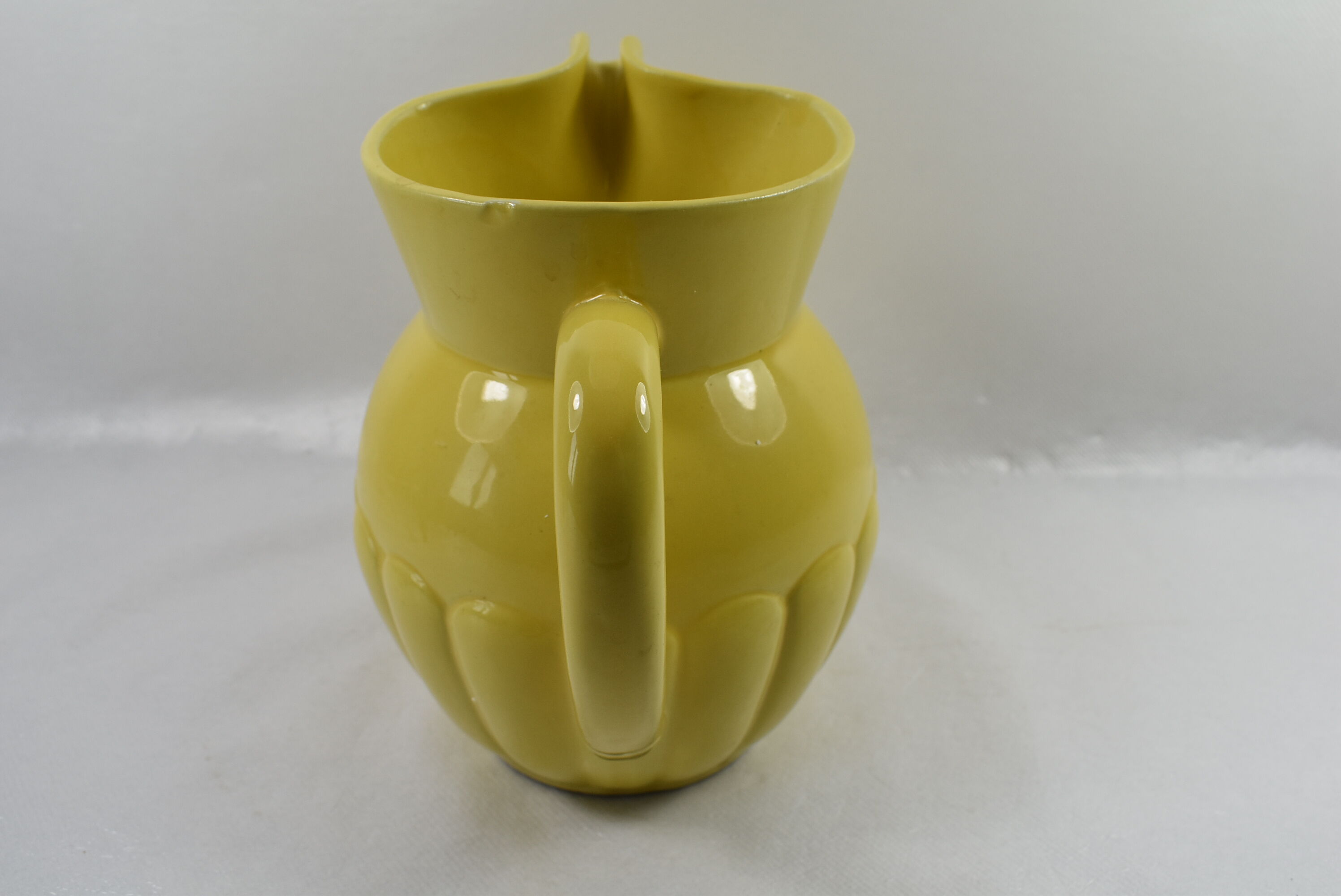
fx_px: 1118
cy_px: 448
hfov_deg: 61.9
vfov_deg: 43.7
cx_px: 670
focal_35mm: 30
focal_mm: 20
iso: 360
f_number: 8
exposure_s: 1/250
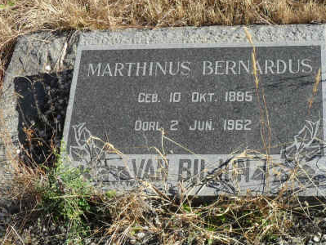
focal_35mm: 80
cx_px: 197
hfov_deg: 24.3
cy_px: 140
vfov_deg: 18.5
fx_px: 754
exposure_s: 1/250
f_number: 5
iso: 100
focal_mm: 9.3
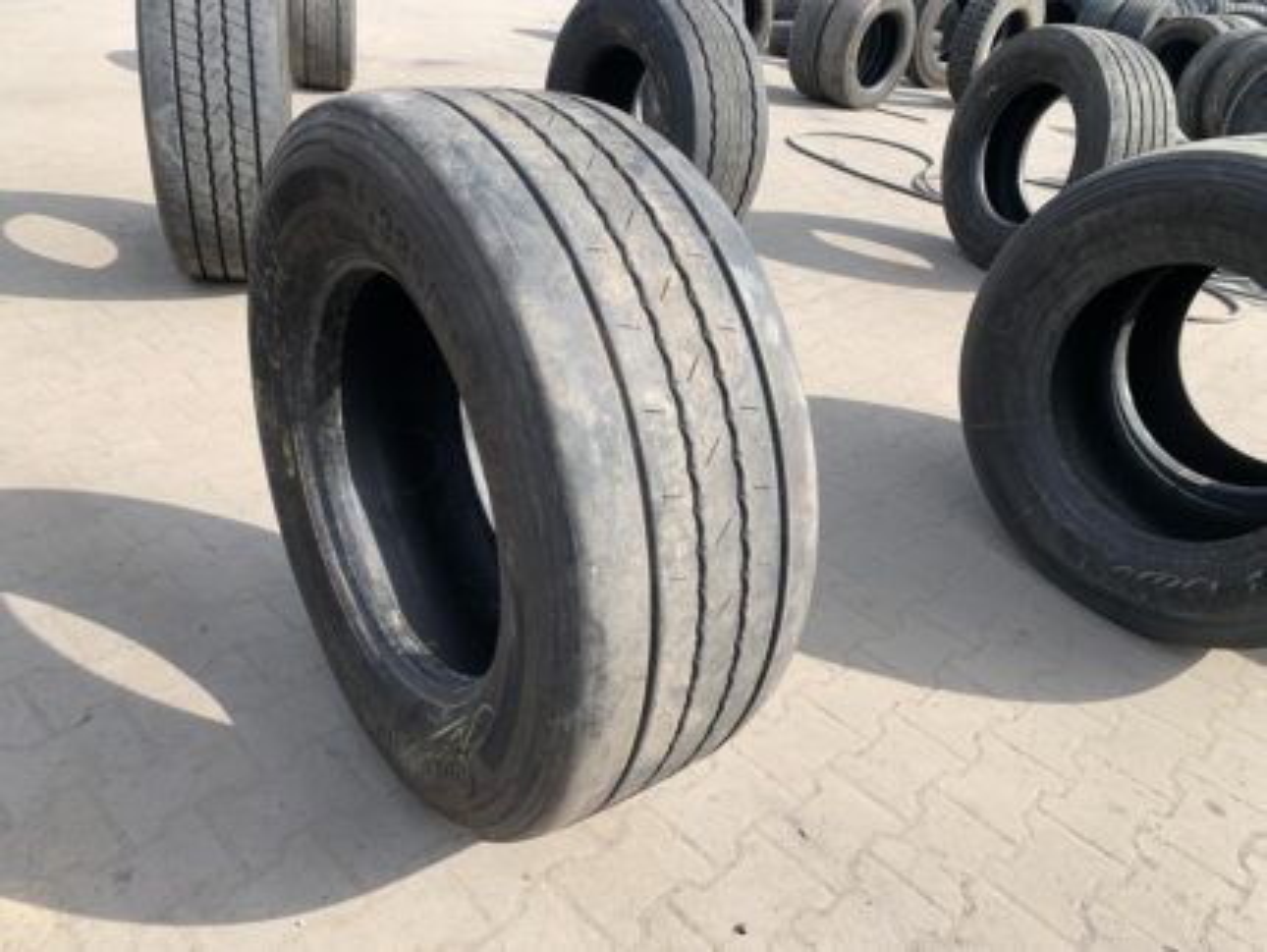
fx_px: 952
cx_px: 634
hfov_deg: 67.3
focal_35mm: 26
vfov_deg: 53.1
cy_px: 476
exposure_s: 1/1043
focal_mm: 4.25
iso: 25
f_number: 1.8
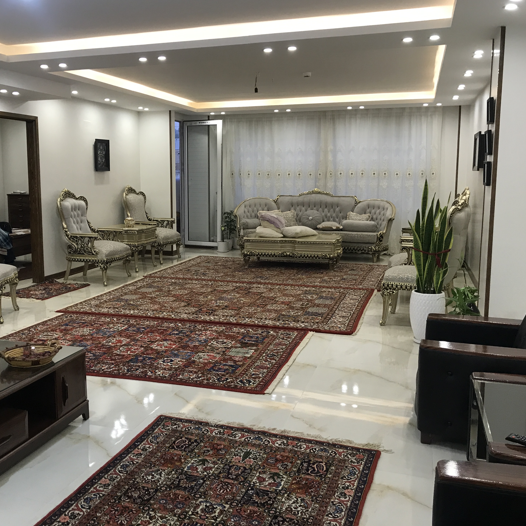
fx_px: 585
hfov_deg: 48.2
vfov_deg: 48.4
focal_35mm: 34
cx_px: 212
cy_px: 256
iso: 32
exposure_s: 1/33
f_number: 1.8
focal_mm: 3.99
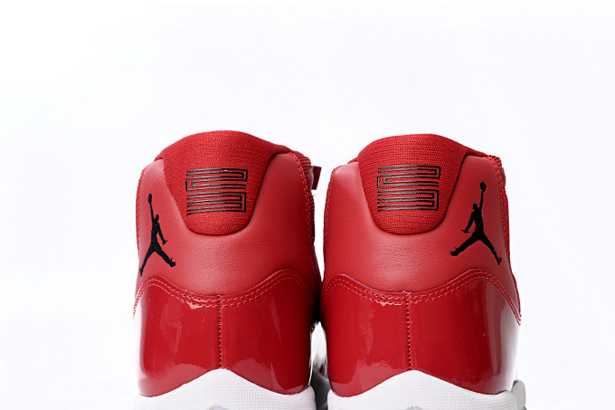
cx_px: 334
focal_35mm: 55
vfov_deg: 24.4
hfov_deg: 36.4
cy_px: 310
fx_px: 936
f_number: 10
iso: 800
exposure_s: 1/100
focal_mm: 34.5
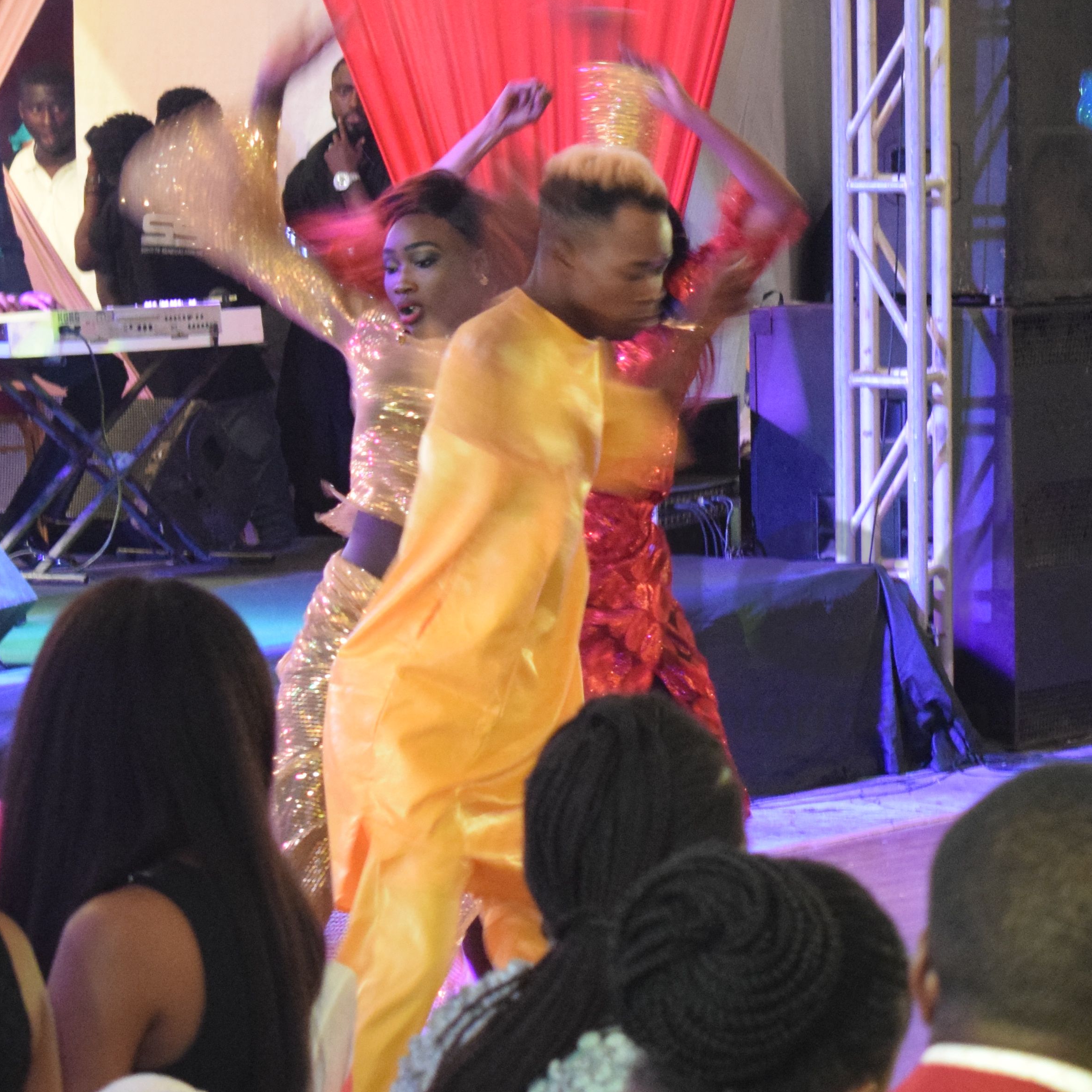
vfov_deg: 9.8
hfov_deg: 9.7
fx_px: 6392
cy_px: 562
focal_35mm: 179
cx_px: 1199
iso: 3200
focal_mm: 55
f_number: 5.6
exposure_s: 1/40
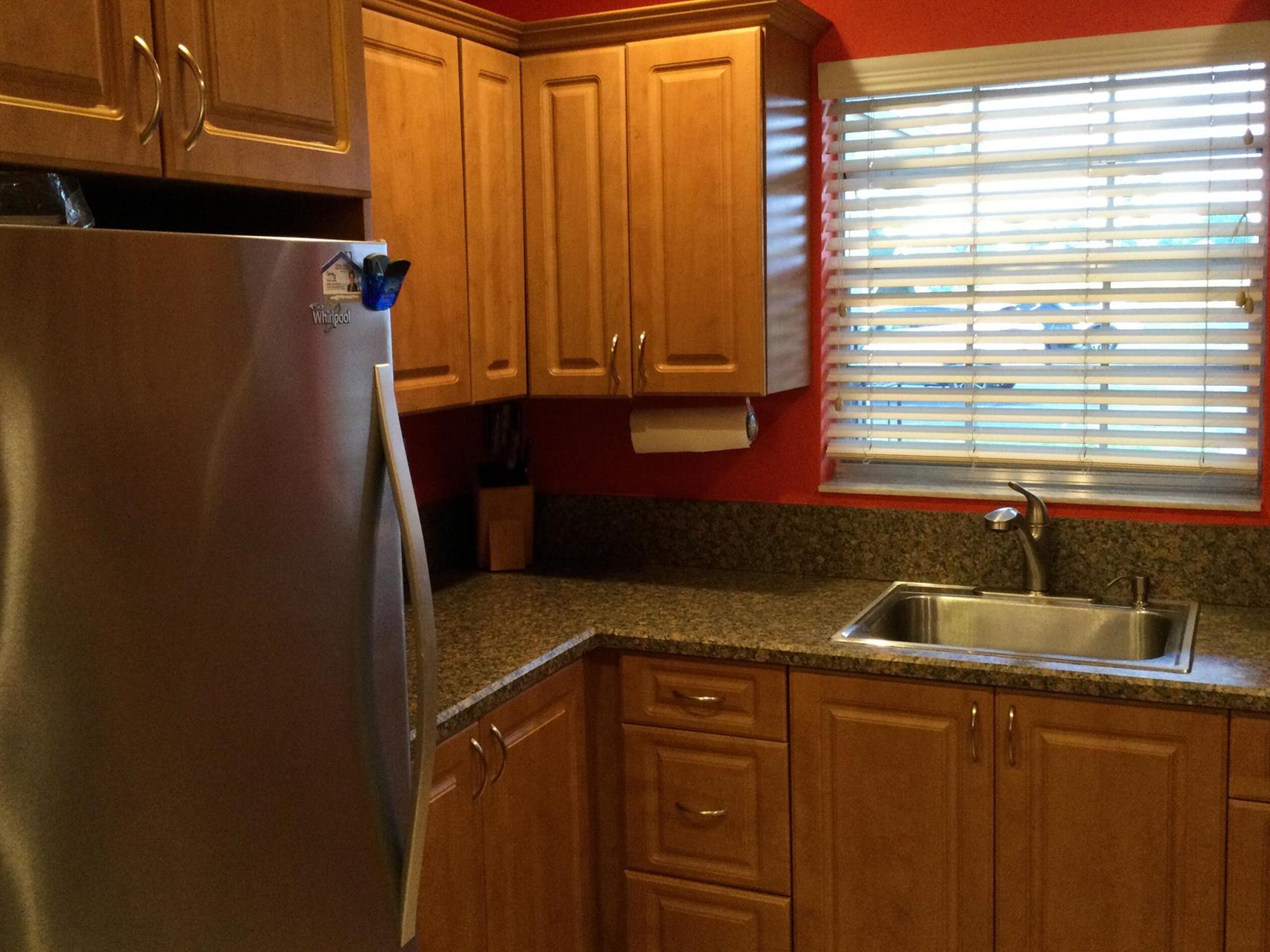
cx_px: 583
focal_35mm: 37
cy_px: 444
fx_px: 1357
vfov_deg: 38.6
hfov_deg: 50.1
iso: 160
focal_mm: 3.3
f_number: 2.4
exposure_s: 1/30
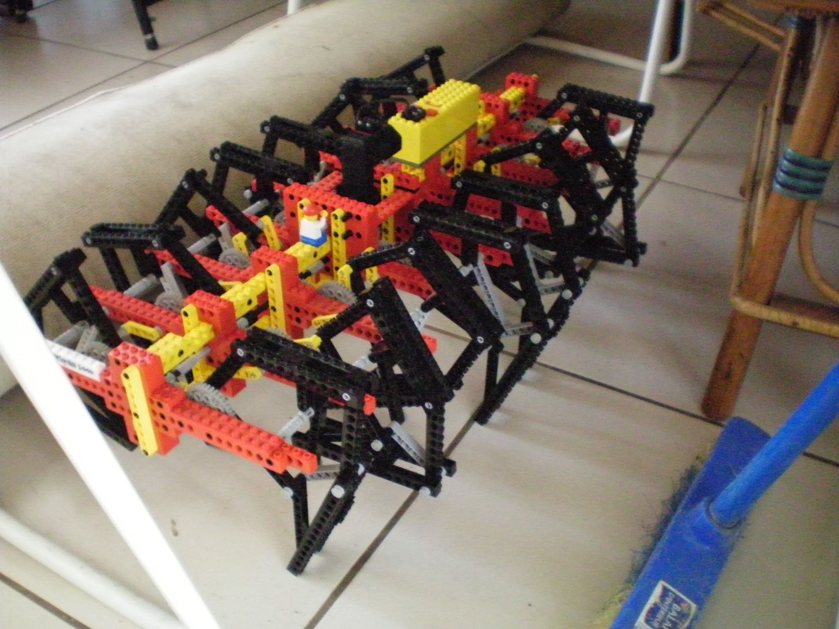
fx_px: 921
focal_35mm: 38
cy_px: 314
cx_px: 420
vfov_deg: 37.7
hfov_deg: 49.0
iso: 800
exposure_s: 1/13
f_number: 3.1
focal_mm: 6.3
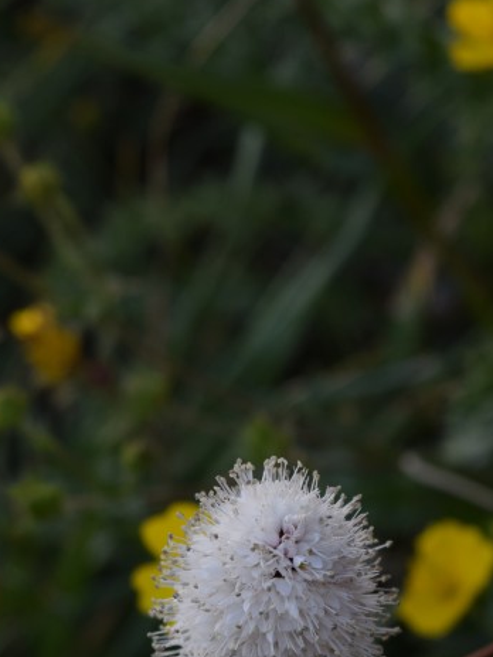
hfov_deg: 9.6
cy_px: 528
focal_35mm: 154
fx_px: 2923
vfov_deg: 12.8
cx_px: 292
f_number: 8
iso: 400
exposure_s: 1/125
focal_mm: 55
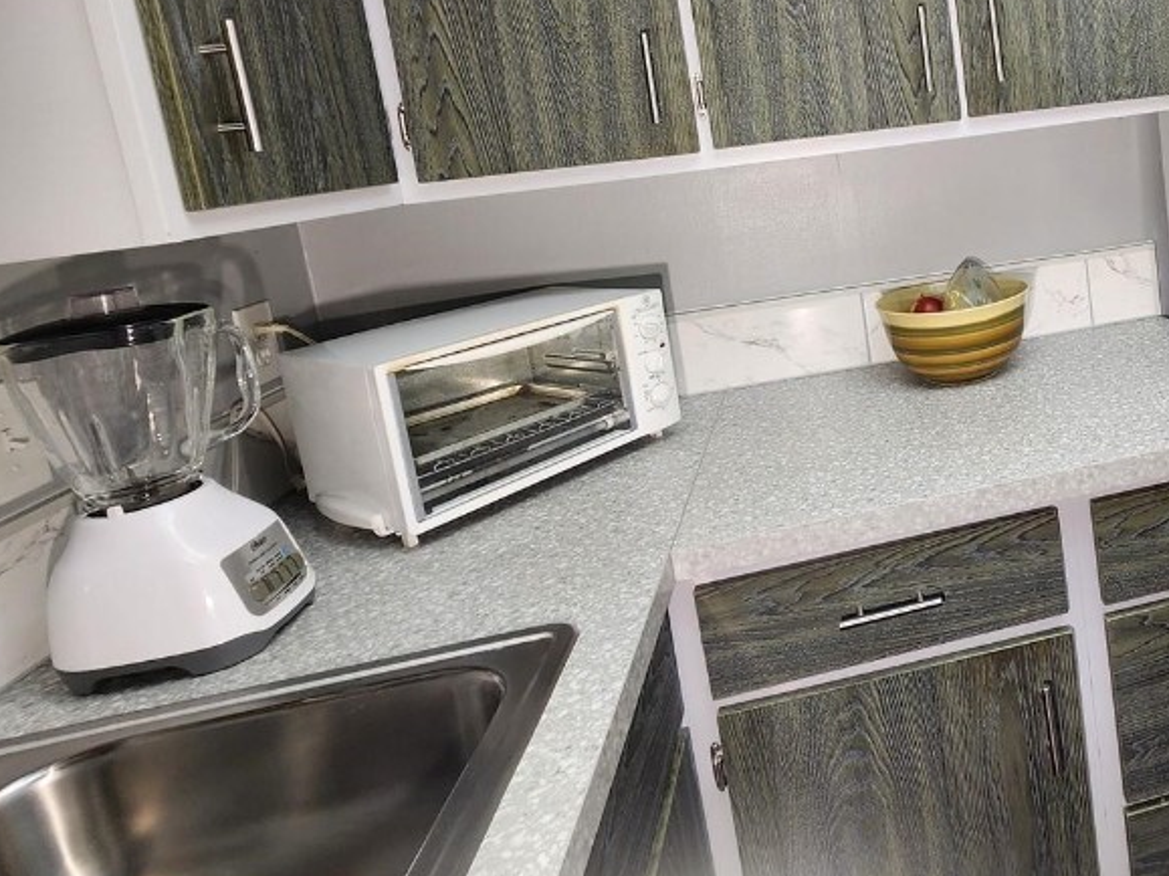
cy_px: 216
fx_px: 777
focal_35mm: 23
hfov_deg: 64.8
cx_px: 991
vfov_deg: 55.9
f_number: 2.2
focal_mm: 2.2
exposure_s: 1/60
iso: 100
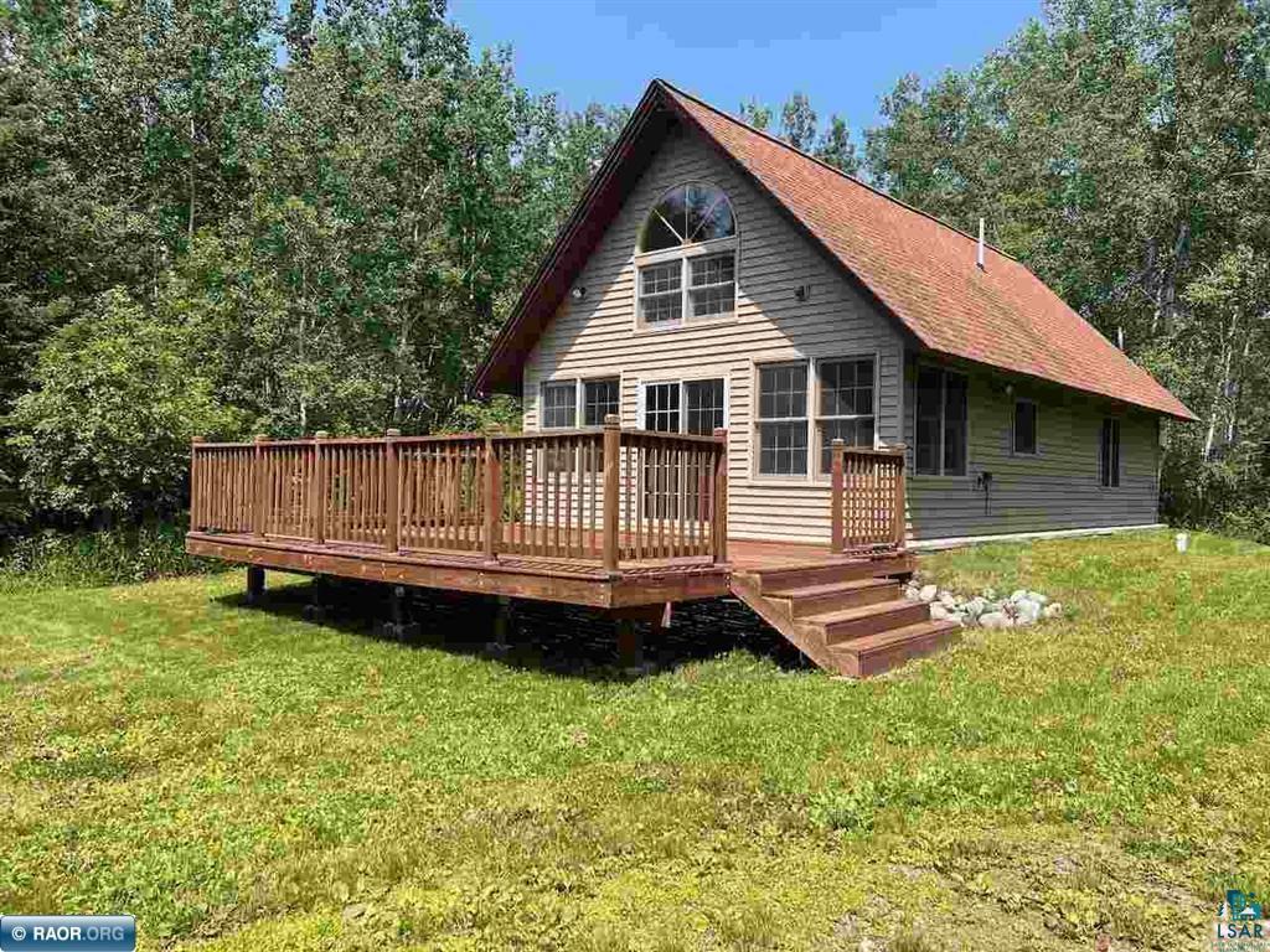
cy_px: 476
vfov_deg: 53.1
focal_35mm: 26
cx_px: 635
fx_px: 954
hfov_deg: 67.3
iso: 50
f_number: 1.5
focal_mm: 5.7
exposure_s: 1/2252
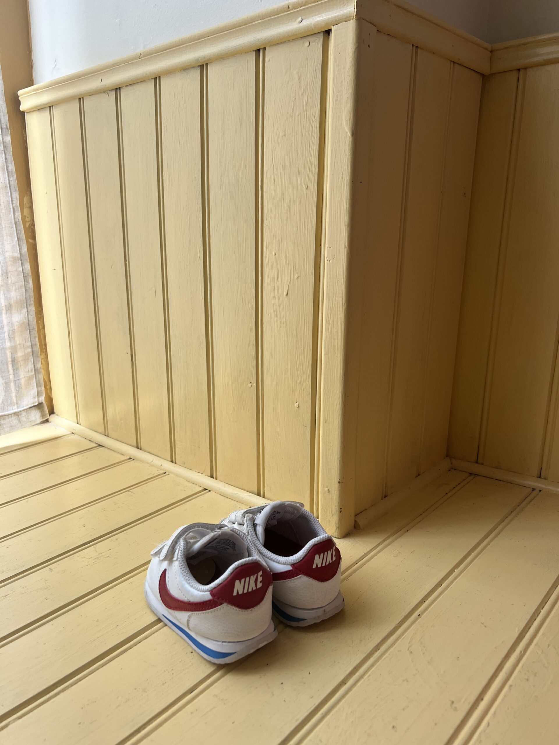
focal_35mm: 26
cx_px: 280
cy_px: 372
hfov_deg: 53.1
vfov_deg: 67.3
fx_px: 560
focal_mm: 5.7
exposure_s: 1/121
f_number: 1.5
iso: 80
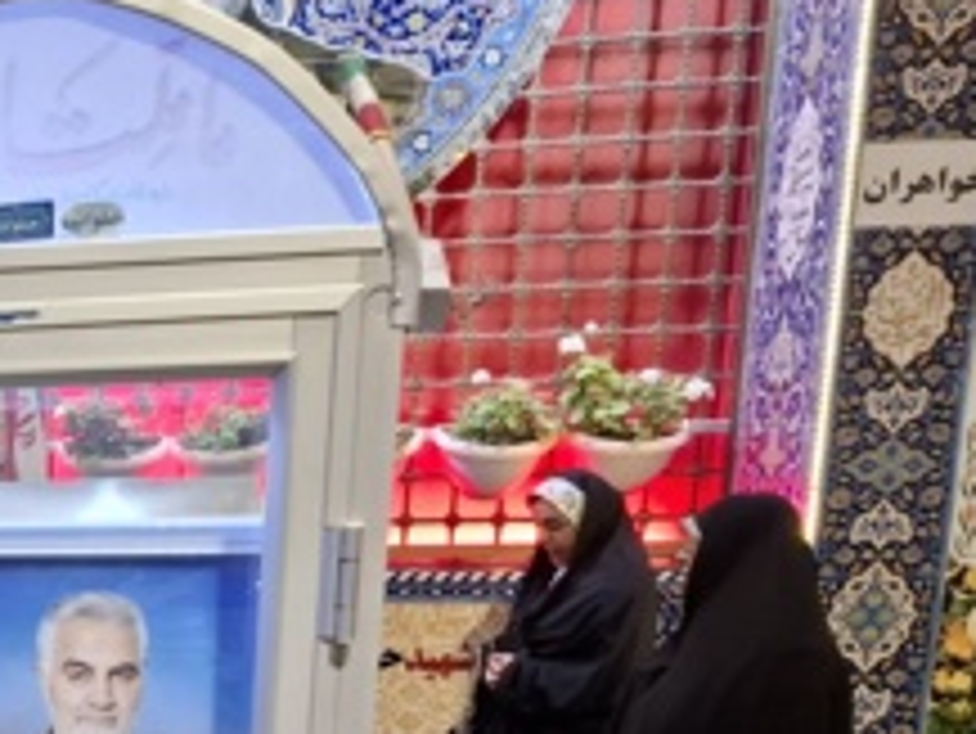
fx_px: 1834
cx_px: -362
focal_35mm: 65
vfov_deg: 20.4
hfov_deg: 24.9
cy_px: 991
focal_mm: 5.54
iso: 250
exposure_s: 1/33
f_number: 1.8
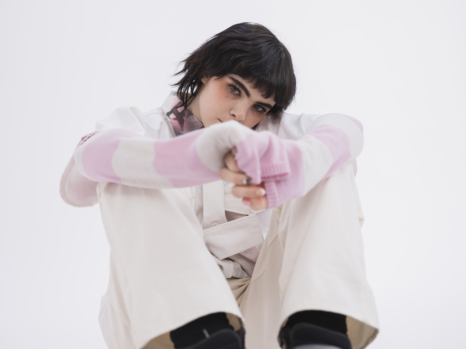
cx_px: 233
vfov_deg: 29.1
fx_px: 673
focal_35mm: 50
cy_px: 174
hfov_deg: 38.2
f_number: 4
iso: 400
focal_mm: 63
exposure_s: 1/160
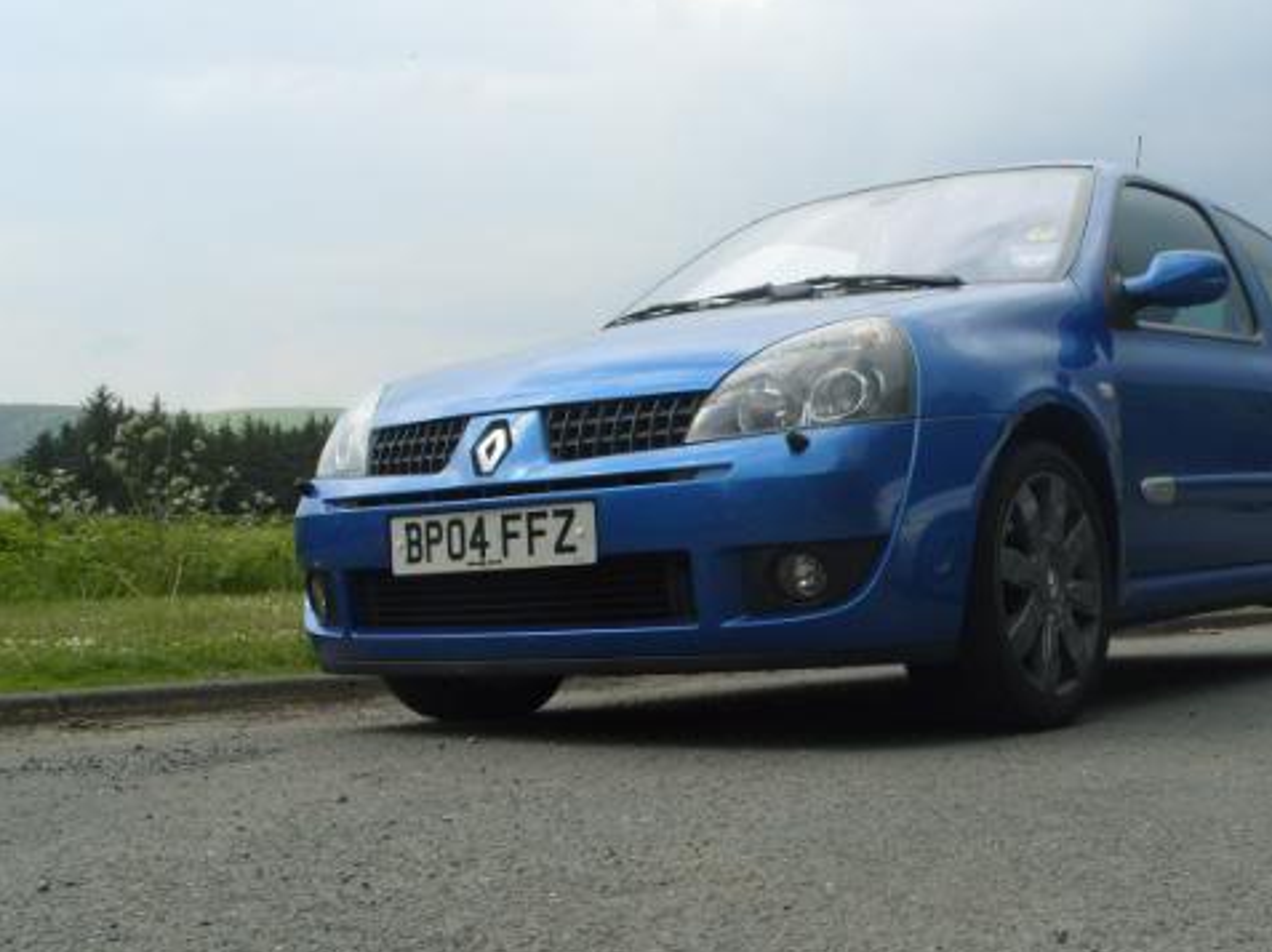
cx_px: 805
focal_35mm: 47
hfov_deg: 40.1
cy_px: 499
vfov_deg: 30.8
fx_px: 1726
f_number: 5.7
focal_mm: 7.8
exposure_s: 1/350
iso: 80
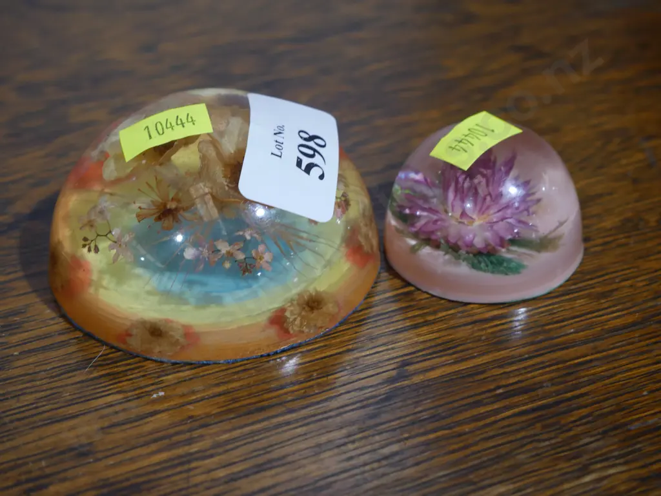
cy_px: 248
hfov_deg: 30.3
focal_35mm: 64
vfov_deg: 22.9
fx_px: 1223
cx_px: 330
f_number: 5.4
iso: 800
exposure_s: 1/80
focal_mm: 32
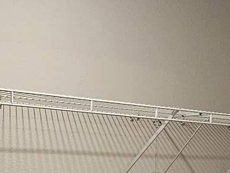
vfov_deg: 20.3
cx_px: 27
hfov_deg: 26.9
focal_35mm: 70
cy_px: 178
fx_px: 465
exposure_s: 1/60
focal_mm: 2.2
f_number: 2.2
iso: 250
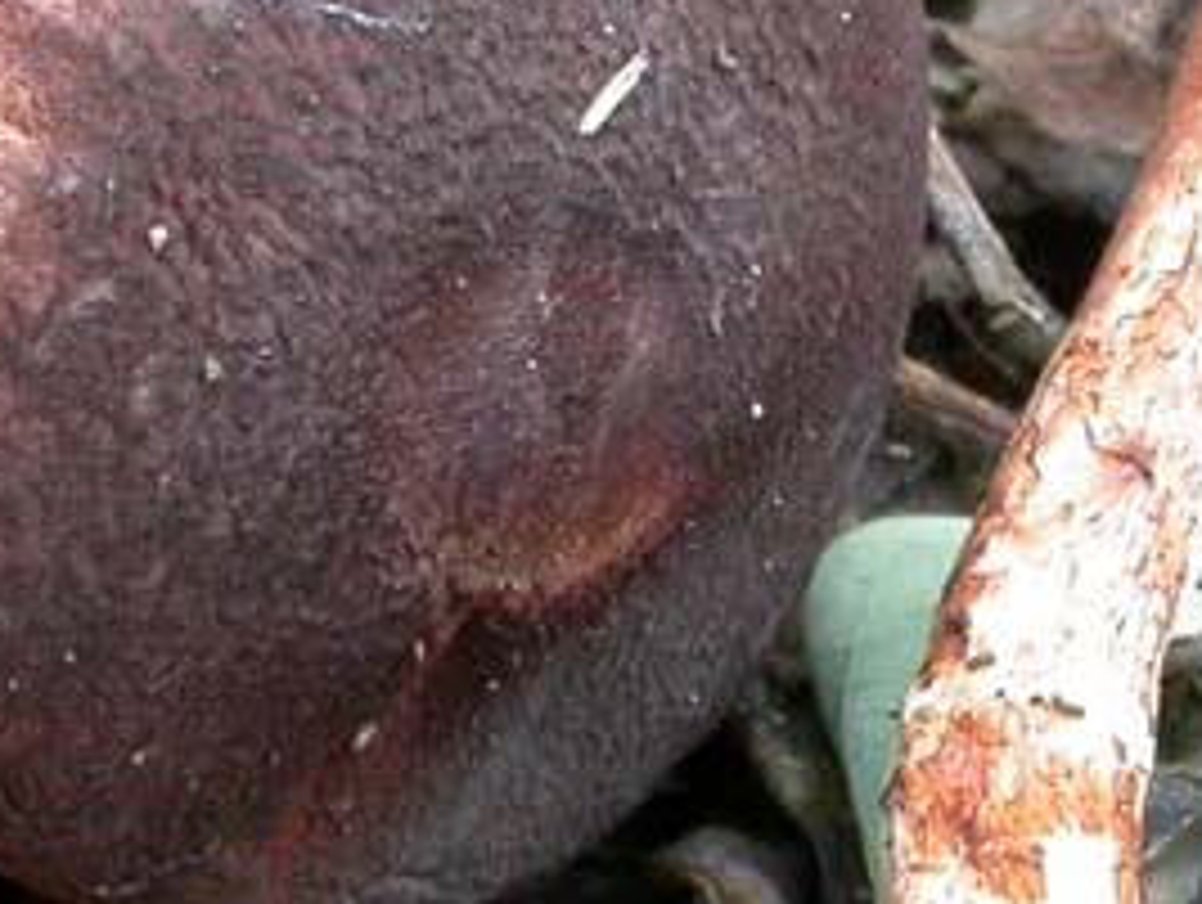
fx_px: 13109
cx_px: 617
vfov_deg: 4.0
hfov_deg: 5.3
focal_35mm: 377
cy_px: 247
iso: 200
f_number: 9.1
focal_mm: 26.2
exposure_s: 1/4
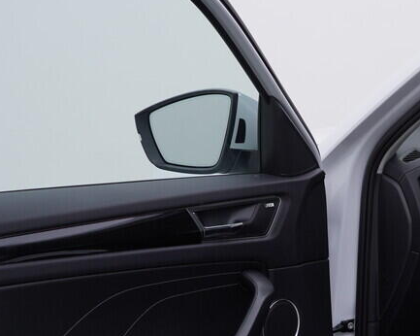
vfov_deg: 19.0
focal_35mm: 80
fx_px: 994
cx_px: 351
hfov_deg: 23.4
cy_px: 258
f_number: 4
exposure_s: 1/80
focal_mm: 24
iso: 125
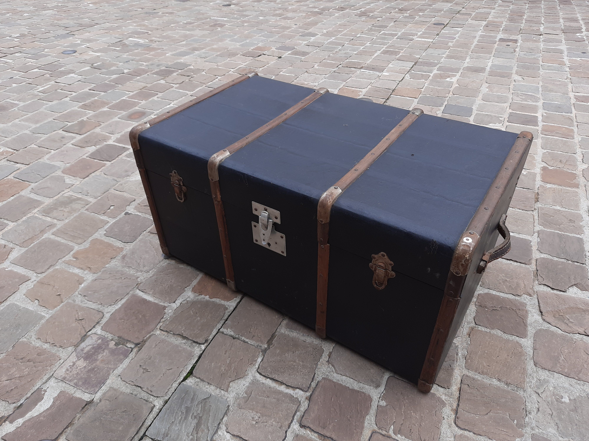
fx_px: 425
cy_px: 220
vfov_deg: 54.9
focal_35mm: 25
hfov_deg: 69.4
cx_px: 294
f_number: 2
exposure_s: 1/135
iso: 32
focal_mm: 4.6
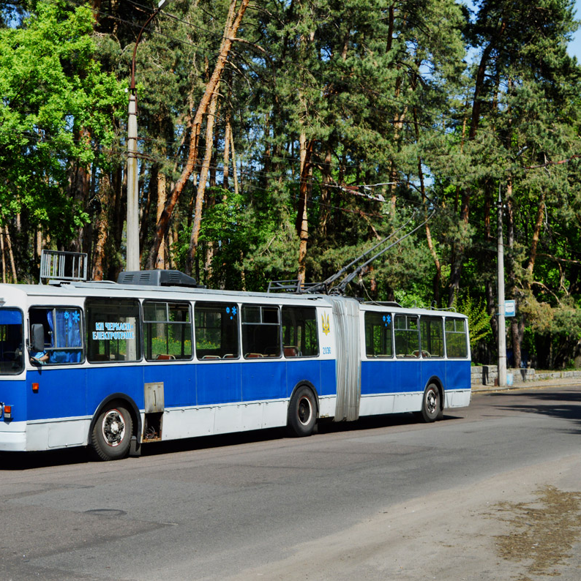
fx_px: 1133
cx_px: 157
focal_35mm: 60
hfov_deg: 28.4
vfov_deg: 28.8
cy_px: 290
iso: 400
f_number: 7.1
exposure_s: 1/2000
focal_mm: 31
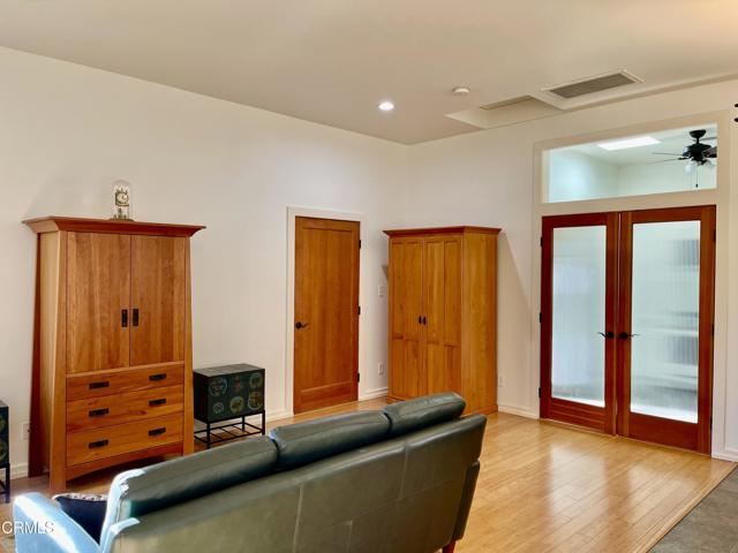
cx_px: 369
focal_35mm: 25
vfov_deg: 54.9
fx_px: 533
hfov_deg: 69.4
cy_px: 276
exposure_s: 1/120
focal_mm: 5.1
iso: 125
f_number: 1.6
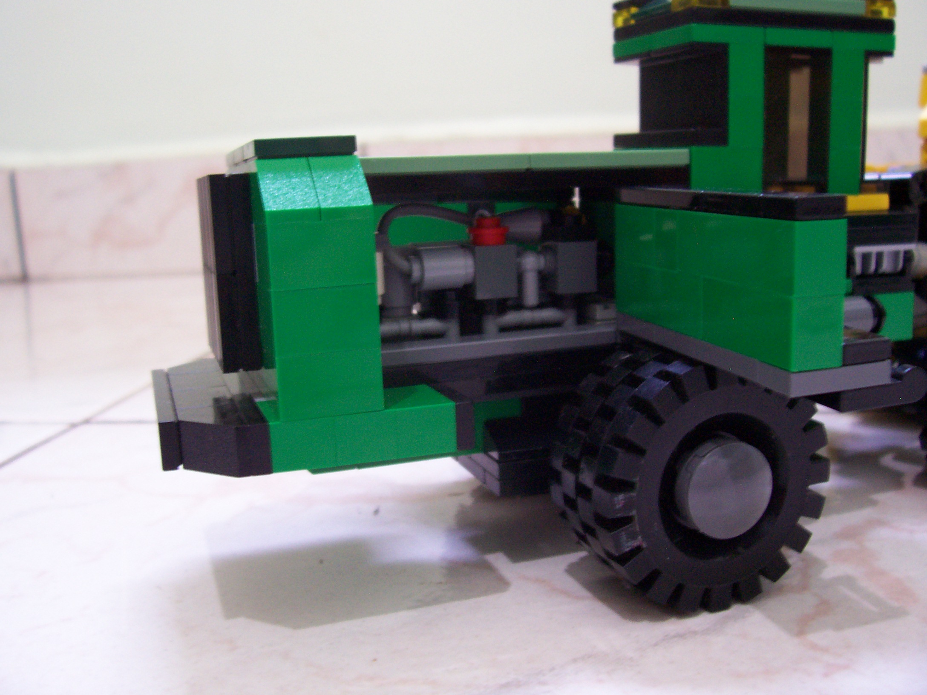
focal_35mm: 36
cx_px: 464
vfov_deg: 39.6
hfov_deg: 51.4
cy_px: 328
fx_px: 964
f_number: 2.7
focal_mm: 5.6
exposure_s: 1/2.83
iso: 160
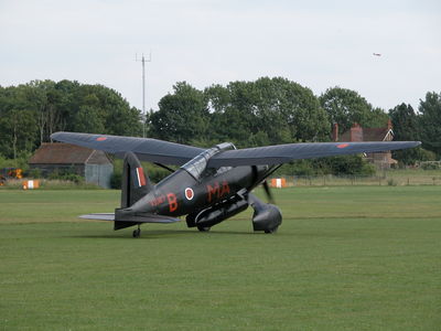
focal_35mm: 148
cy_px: 166
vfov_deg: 10.0
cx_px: 220
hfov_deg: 13.3
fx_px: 1885
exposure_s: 1/331
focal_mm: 37.7
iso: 100
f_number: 4.9
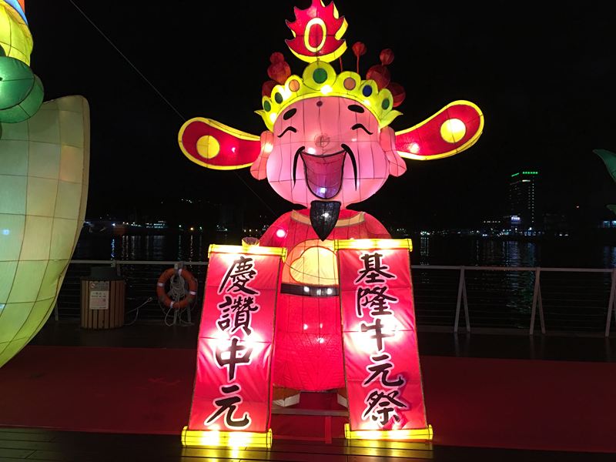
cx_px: 308
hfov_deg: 61.7
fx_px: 516
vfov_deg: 48.2
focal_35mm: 29
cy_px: 231
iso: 100
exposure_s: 1/15
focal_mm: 4.15
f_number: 2.2
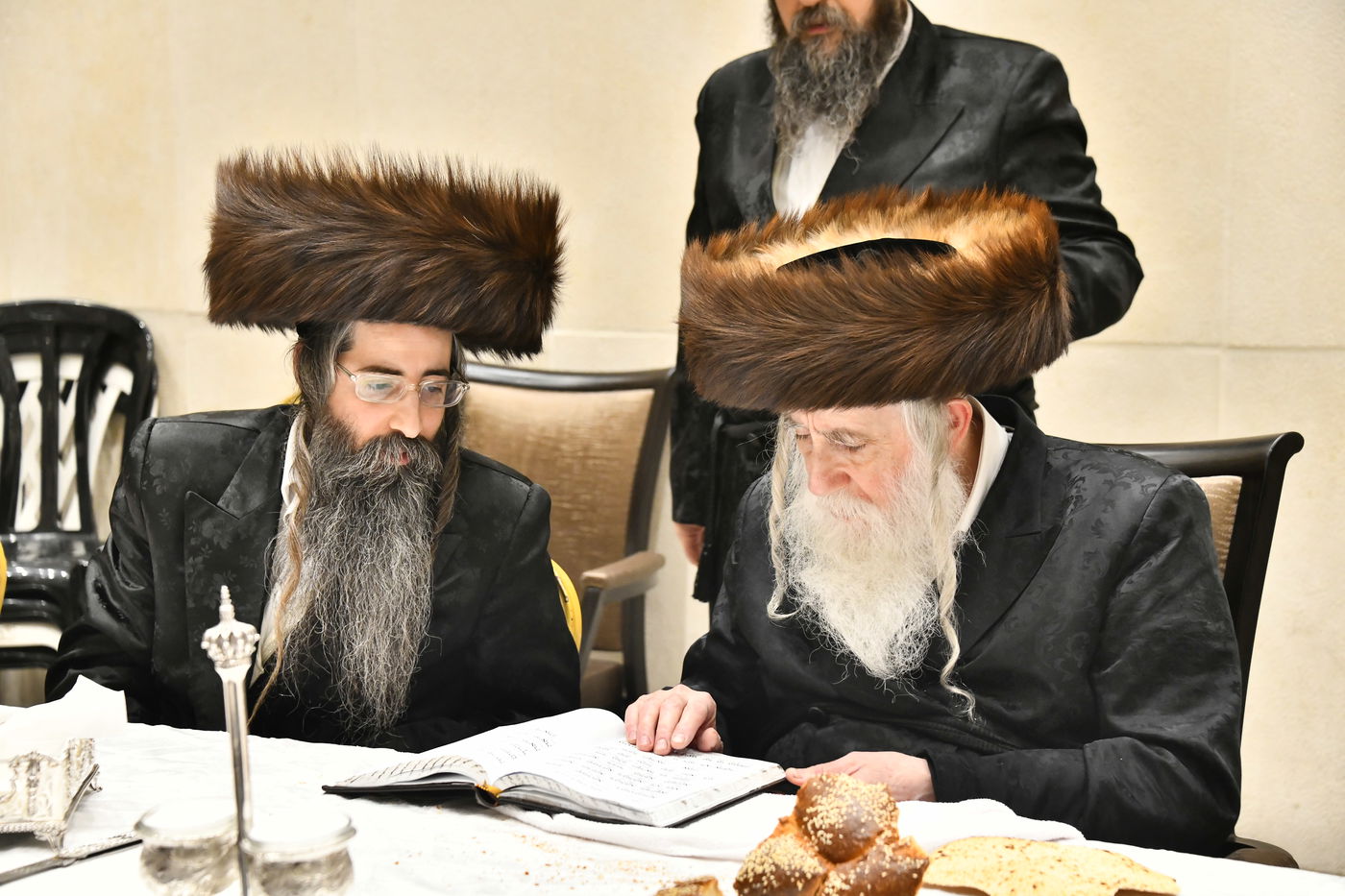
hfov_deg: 26.0
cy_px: 448
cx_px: 672
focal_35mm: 78
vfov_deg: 17.5
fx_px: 2914
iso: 2500
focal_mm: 78
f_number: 5.6
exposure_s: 1/250
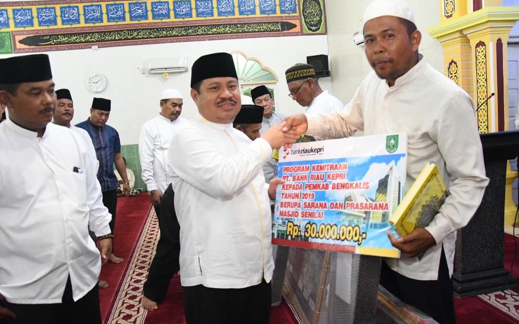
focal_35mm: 54
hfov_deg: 37.5
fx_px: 764
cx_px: 263
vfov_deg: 24.0
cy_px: 162
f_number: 4.5
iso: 8000
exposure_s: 1/160
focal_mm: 35
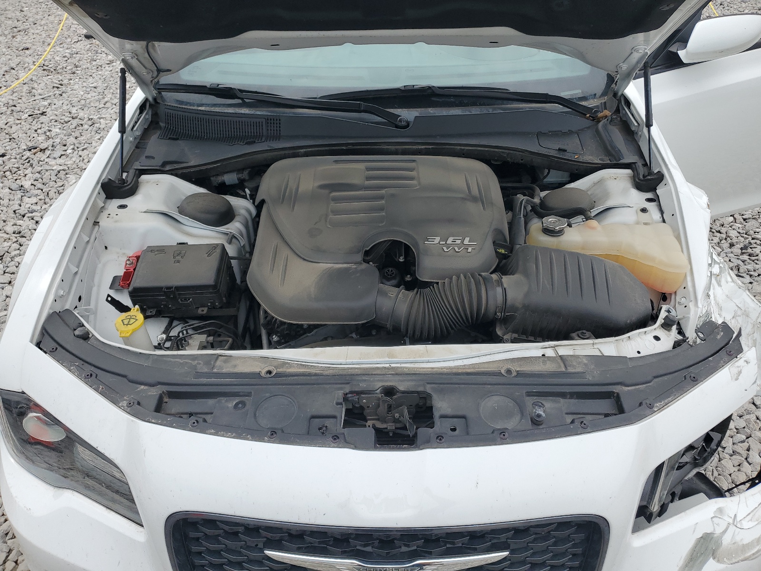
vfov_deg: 53.1
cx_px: 380
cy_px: 286
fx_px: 572
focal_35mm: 26
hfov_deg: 67.3
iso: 50
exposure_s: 1/2500
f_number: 1.5
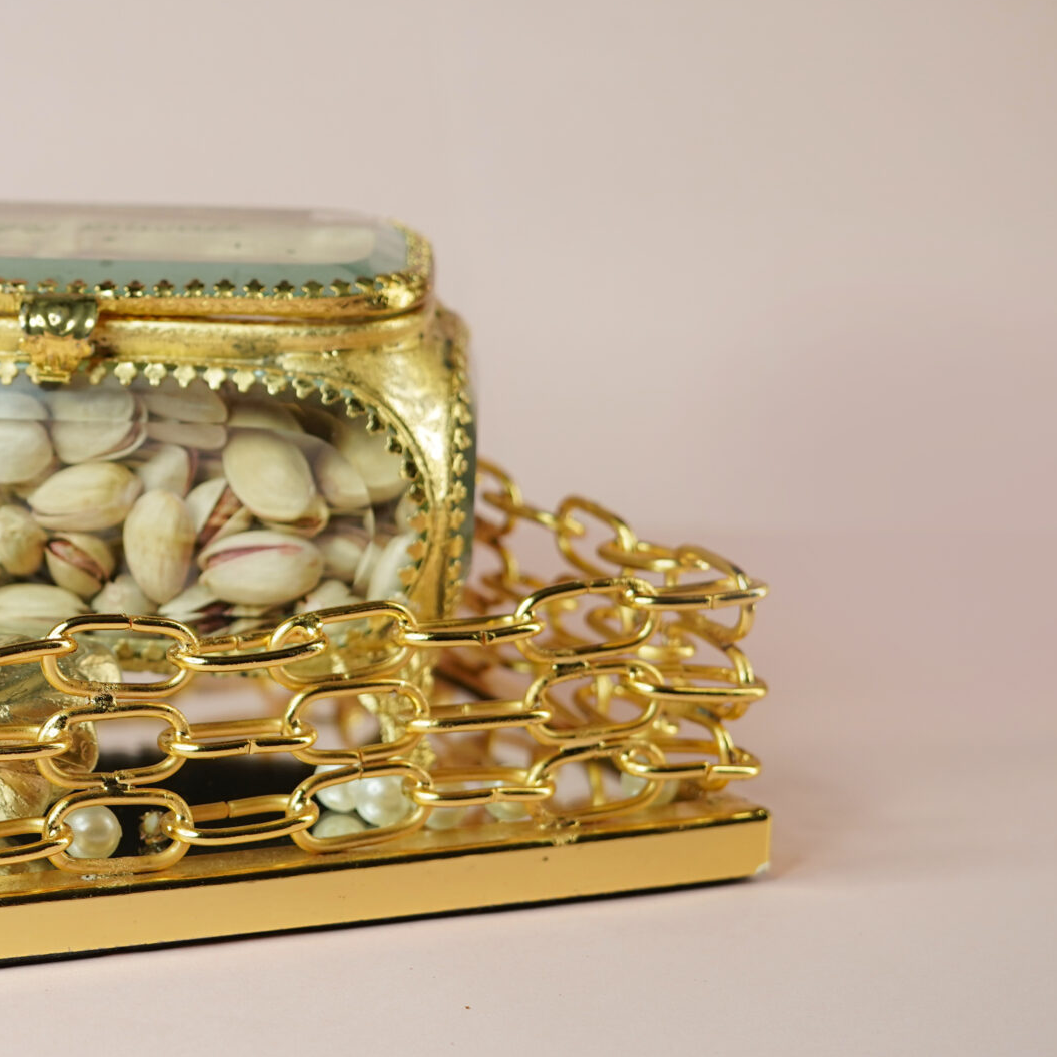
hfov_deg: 16.4
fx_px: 3558
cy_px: 303
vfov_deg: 16.8
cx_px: -115
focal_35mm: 103
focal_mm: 50
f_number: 4.5
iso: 320
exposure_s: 1/125
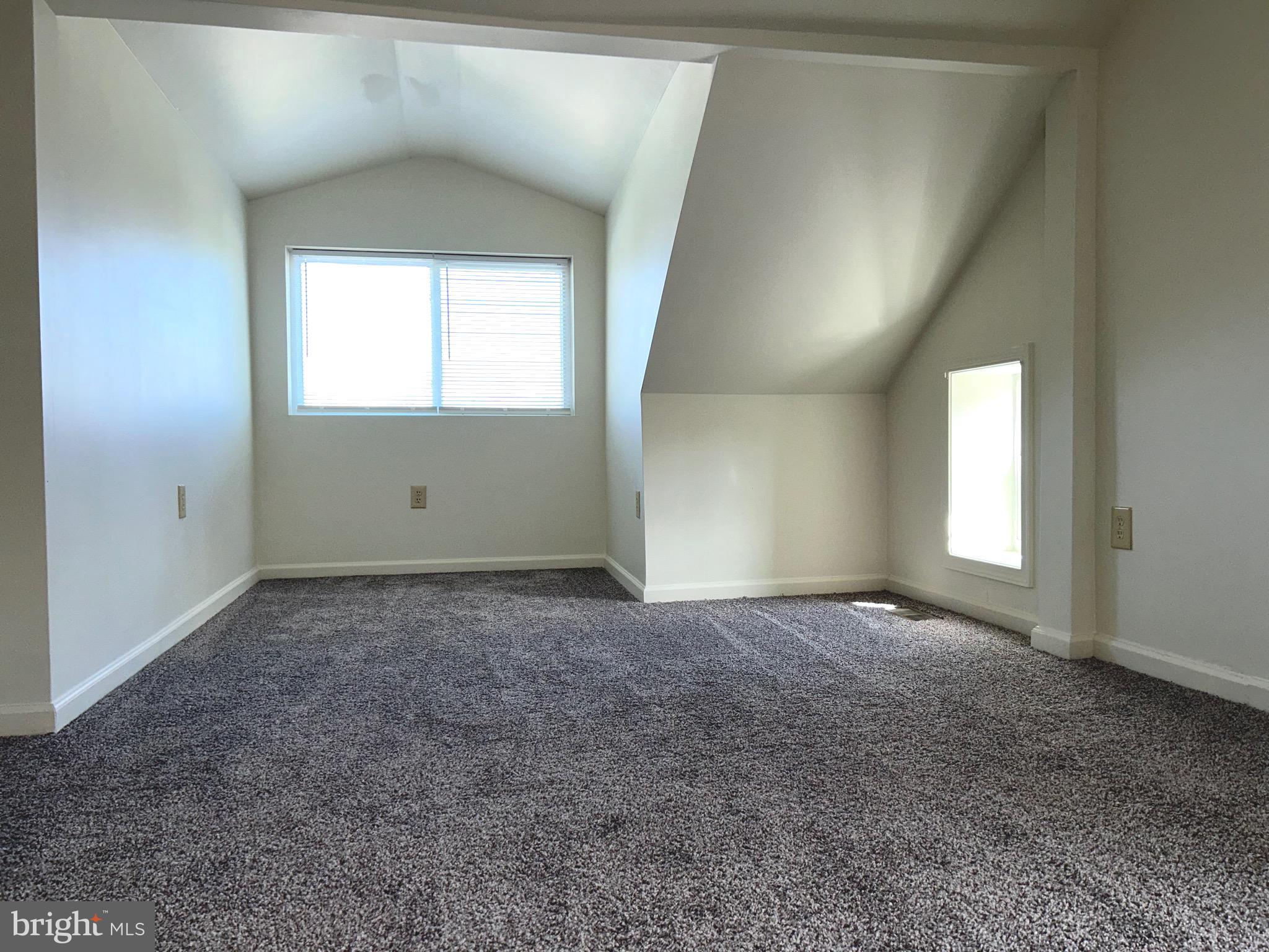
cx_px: 634
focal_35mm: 26
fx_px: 953
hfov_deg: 67.3
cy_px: 476
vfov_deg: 53.1
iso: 32
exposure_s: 1/209
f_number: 1.5
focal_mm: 5.7
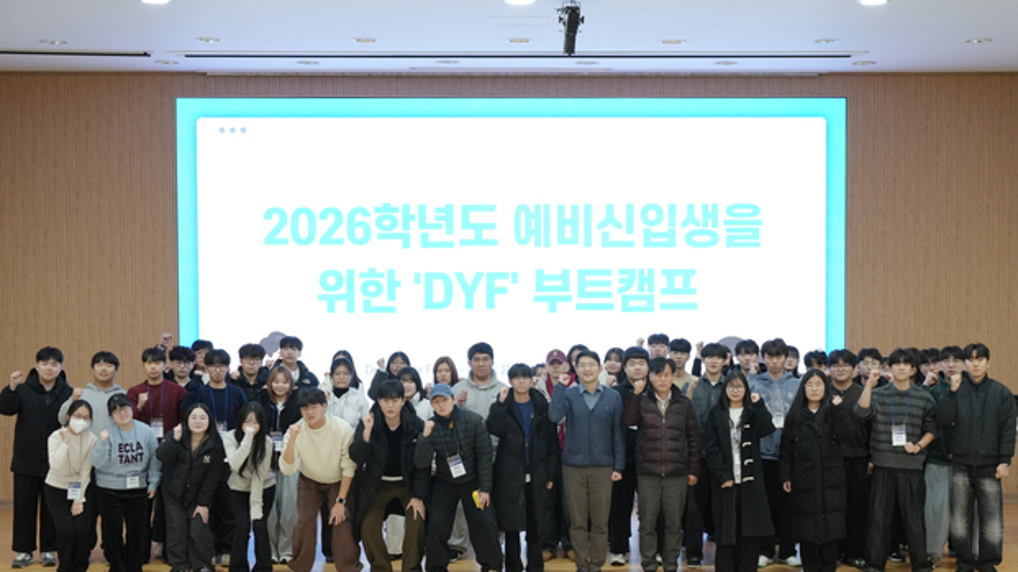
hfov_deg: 39.2
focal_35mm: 53
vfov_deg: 22.6
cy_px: 330
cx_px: 510
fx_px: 1430
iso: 2000
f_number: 5.6
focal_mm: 50
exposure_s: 1/125
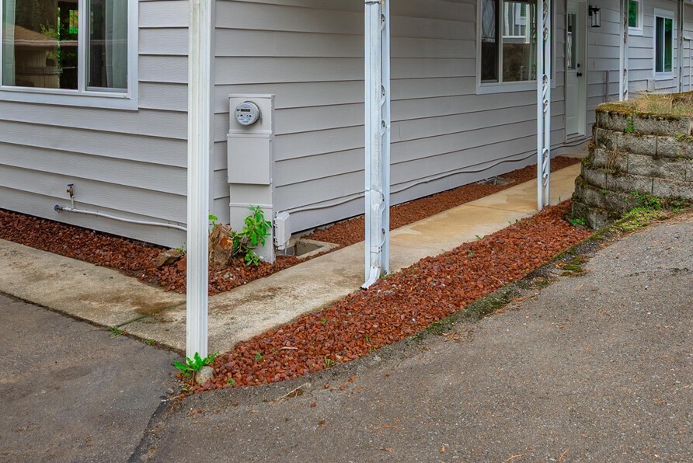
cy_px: 64
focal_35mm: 38
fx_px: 732
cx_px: 285
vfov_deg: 33.6
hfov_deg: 50.4
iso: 80
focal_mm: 20
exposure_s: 1/60
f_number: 7.1
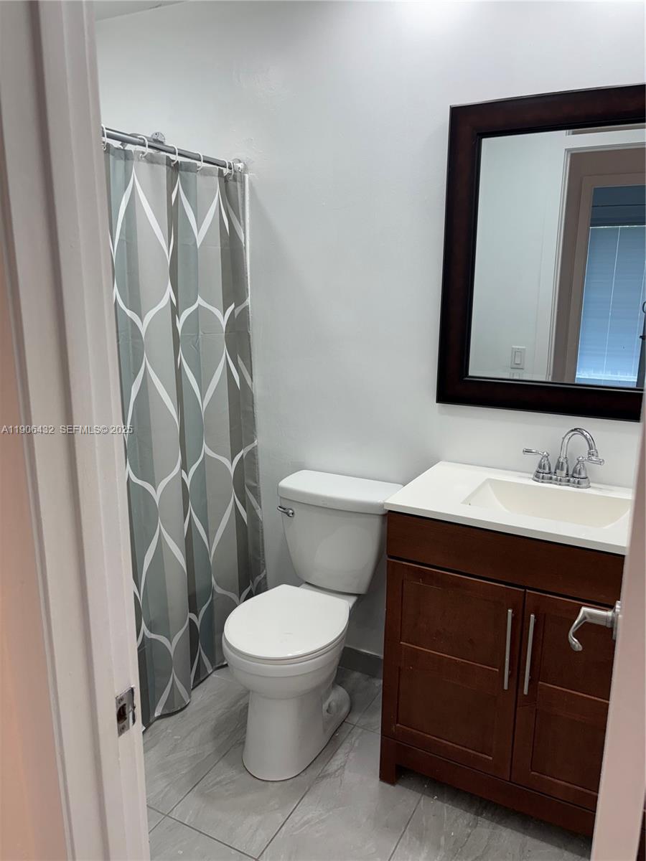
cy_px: 430
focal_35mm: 26
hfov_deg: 53.1
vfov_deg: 67.3
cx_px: 323
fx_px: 647
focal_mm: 5.96
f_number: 1.6
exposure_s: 1/120
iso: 40
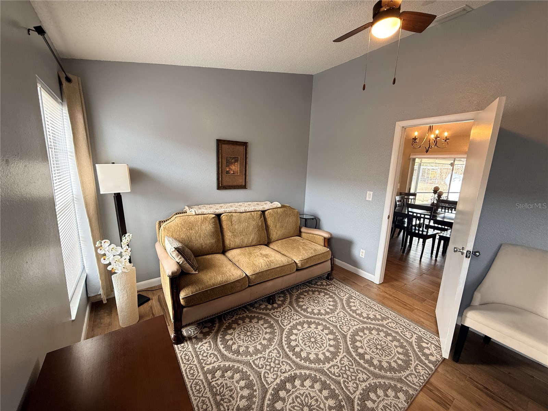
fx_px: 222
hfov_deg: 102.1
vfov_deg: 85.7
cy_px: 206
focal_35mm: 14
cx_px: 274
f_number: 2.2
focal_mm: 2.22
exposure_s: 1/60
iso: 200
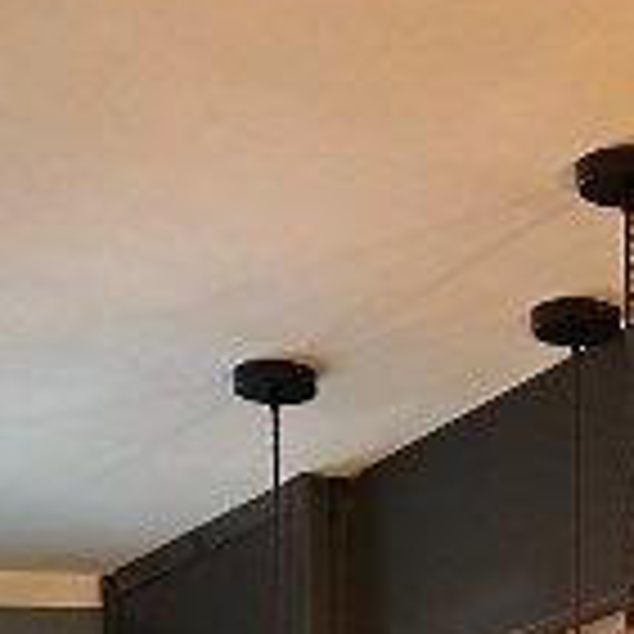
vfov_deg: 13.1
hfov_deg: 14.3
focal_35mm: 120
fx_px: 2487
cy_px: 1142
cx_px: 607
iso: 250
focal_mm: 6.86
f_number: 1.78
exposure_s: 1/50
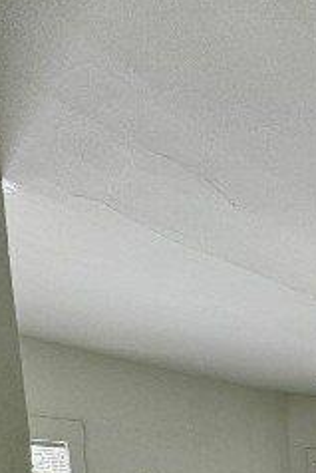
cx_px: 405
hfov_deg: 25.0
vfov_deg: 31.5
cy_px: 626
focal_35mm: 47
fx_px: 618
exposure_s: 1/99
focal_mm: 2.22
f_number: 2.2
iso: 64
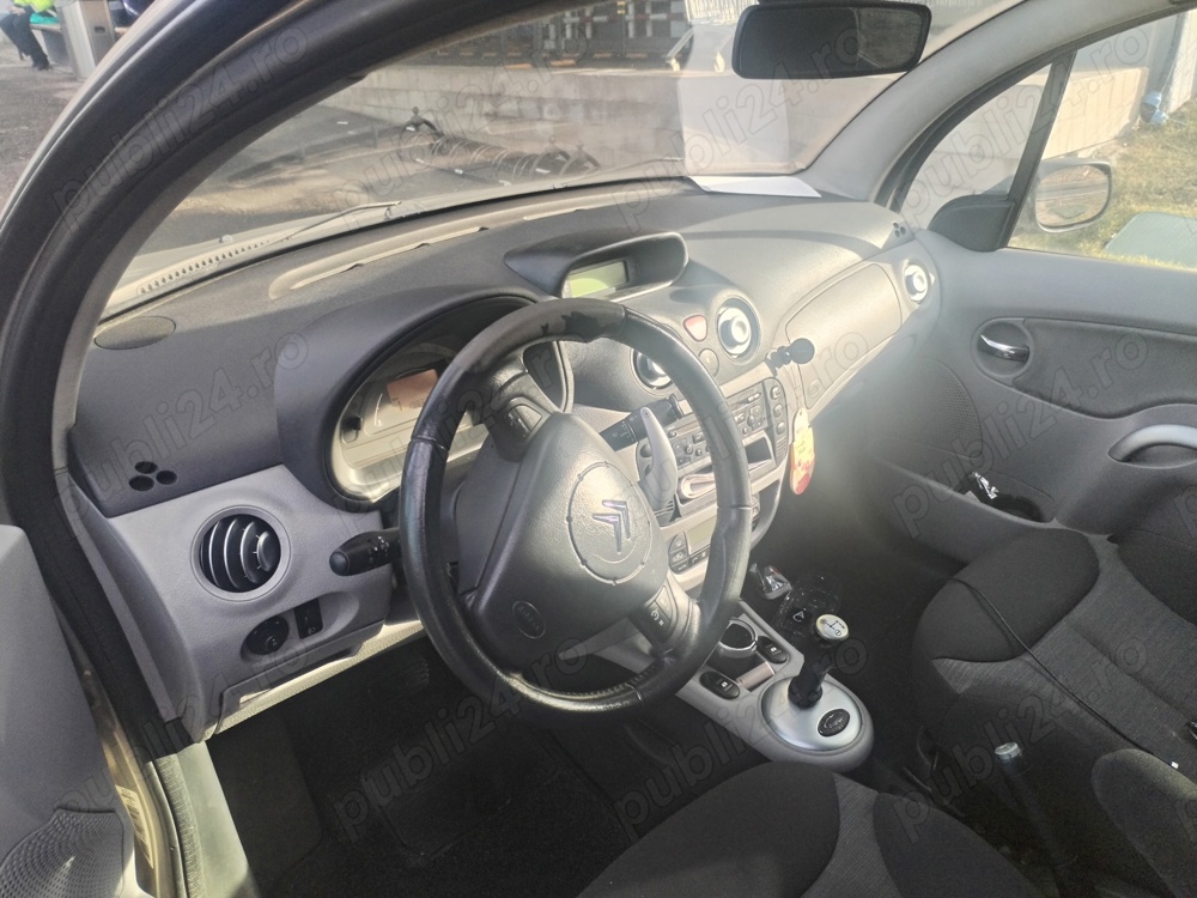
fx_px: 1003
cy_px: 449
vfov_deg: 48.2
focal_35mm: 29
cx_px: 598
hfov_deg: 61.7
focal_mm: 4.75
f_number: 1.8
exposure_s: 1/144
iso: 100
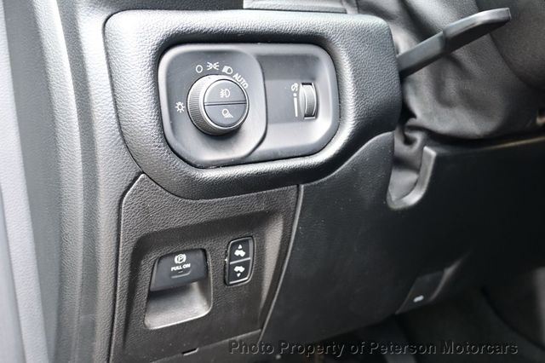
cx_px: 272
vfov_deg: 38.3
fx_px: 522
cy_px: 182
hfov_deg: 55.1
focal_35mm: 34
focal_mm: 23
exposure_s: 1/40
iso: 1000
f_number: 4.2
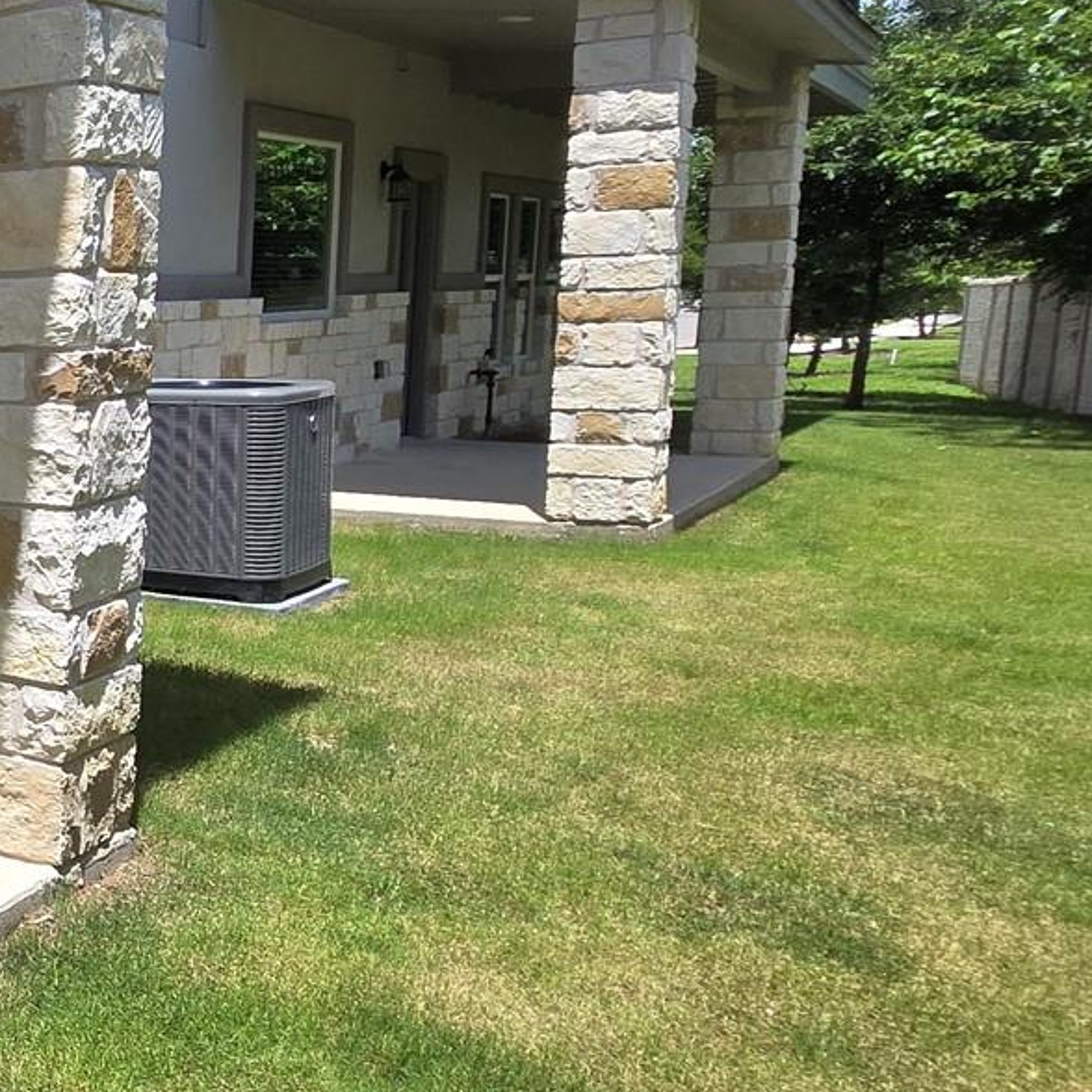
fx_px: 1428
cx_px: -778
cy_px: 453
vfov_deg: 41.7
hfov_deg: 24.0
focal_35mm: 40
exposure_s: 1/2000
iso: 50
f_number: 2.2
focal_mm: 2.2
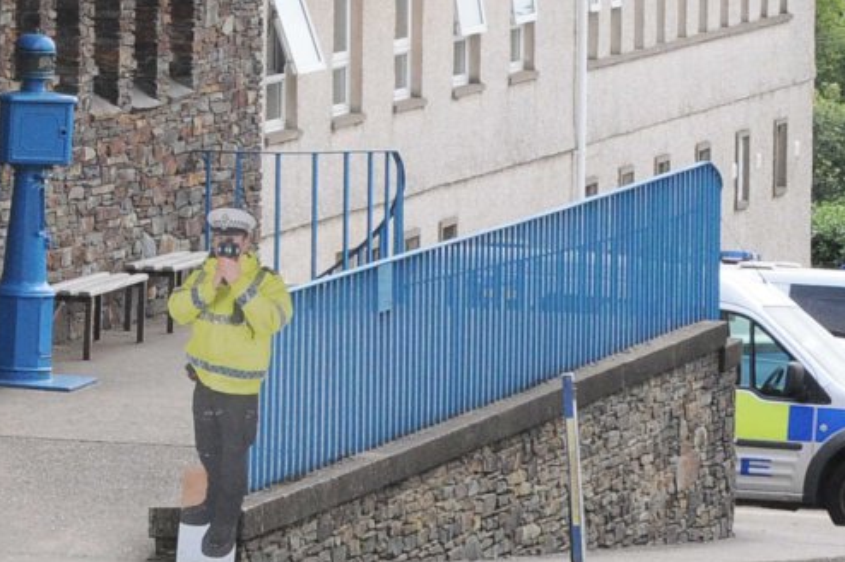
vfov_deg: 2.9
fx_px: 10935
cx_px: -181
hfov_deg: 4.4
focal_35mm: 466
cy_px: -126
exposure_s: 1/320
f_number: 9
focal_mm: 75
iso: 500
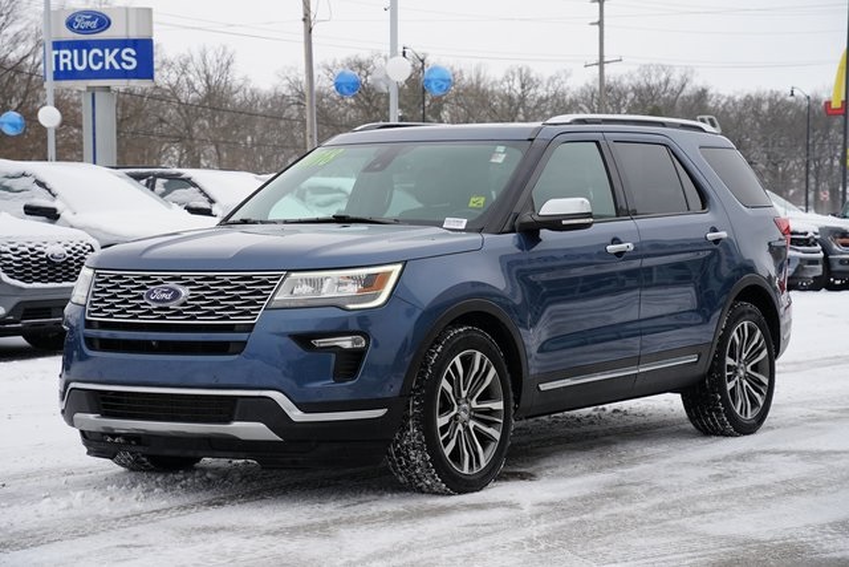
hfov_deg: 28.4
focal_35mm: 71
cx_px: 424
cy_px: 284
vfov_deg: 19.2
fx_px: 1675
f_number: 7.1
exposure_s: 1/100
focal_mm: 71
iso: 100
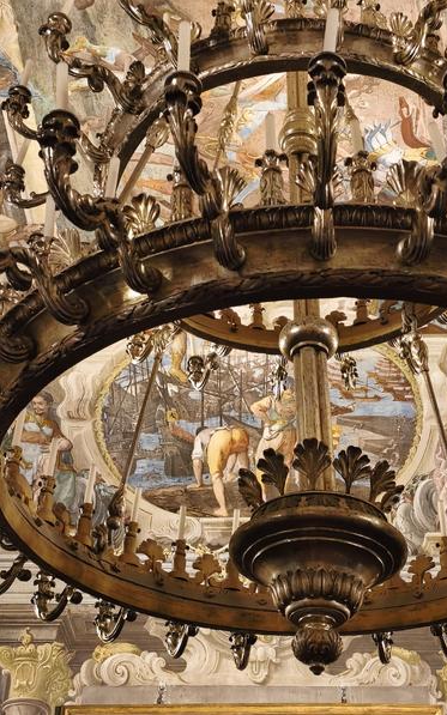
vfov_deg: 41.1
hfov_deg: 26.3
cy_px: 358
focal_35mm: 49
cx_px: 249
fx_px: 955
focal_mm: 6.14
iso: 1000
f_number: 1.65
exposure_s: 1/33.3
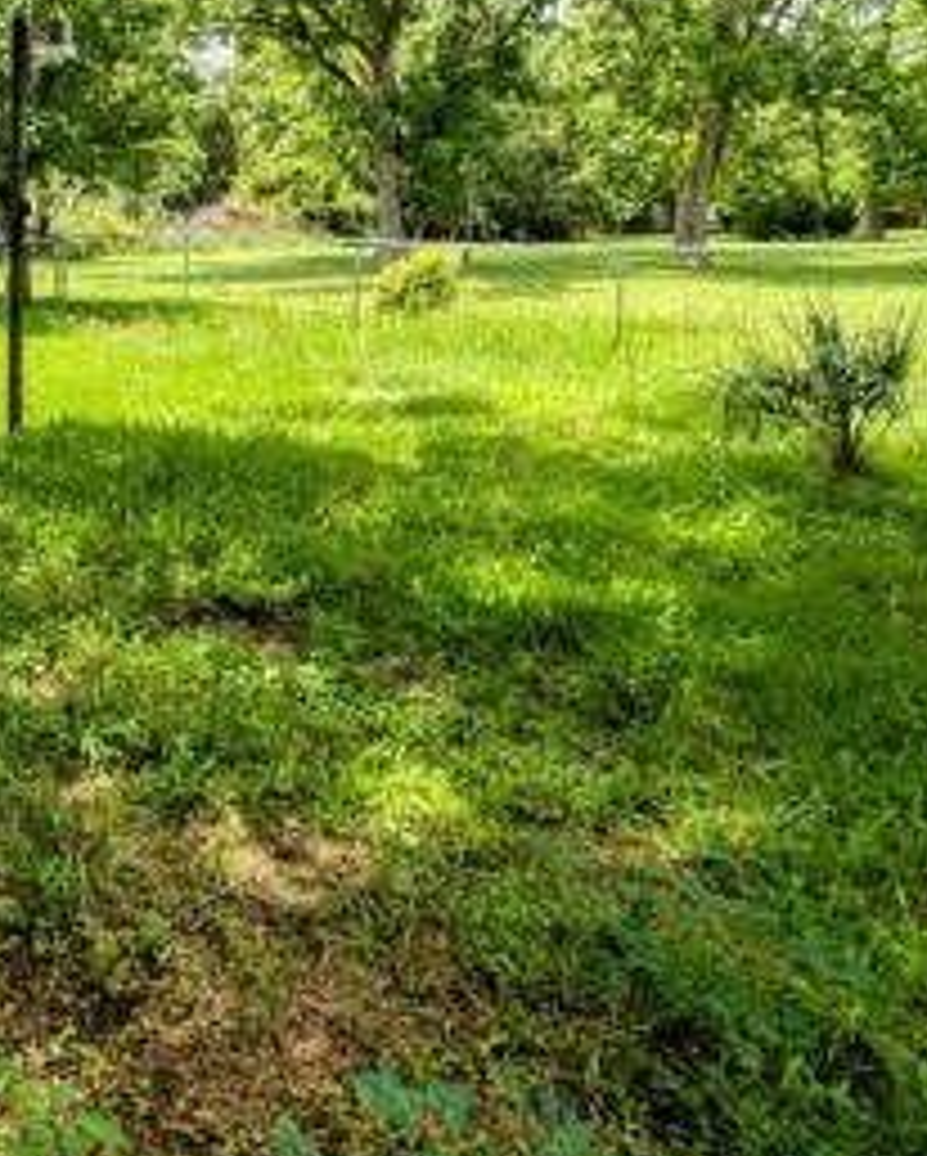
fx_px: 1199
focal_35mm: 35
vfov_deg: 49.5
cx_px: 50
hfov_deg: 38.6
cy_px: 292
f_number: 1.95
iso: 40
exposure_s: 1/1623
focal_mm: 2.23
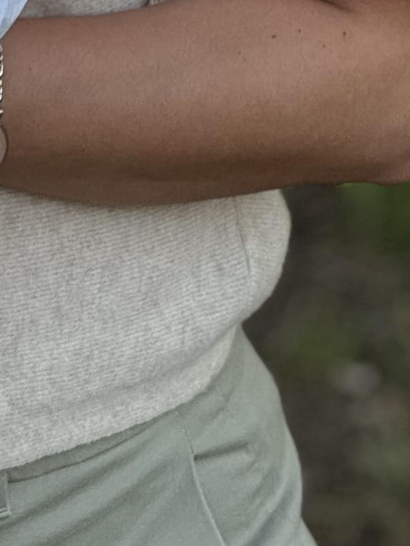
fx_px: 5556
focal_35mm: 352
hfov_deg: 4.2
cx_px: -176
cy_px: -449
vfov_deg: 5.5
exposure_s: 1/99
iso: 160
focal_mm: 9
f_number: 2.8
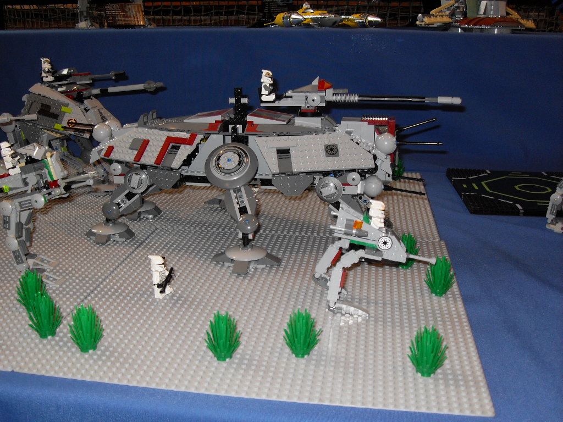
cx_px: 282
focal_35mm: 37
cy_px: 211
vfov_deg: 38.7
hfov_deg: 50.1
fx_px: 602
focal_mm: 6.3
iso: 100
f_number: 2.8
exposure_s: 1/45
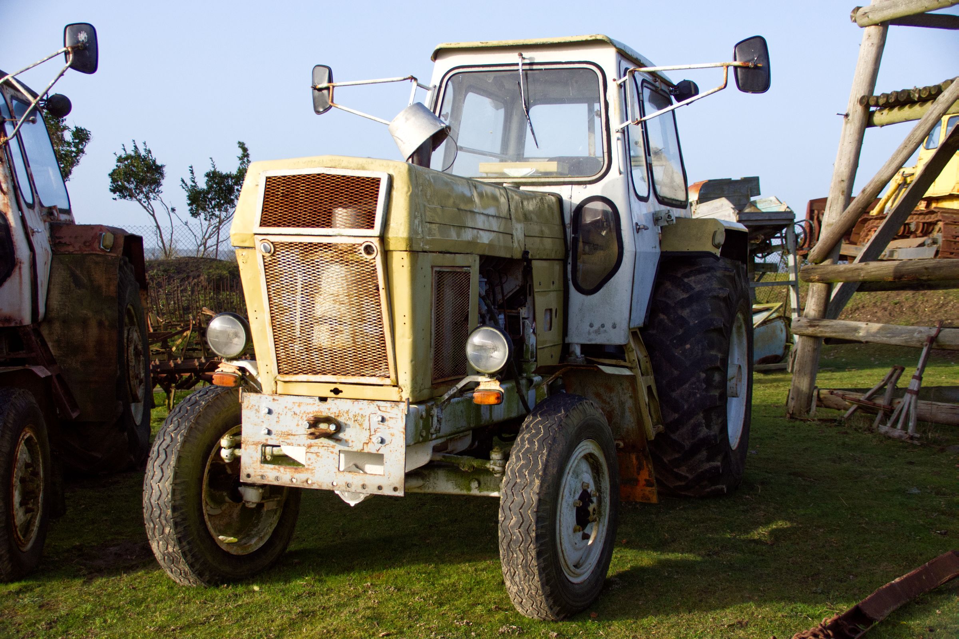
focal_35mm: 45
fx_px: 1199
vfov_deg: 29.9
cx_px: 480
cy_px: 320
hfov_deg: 43.6
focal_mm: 30
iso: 400
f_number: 4.5
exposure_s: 1/1600
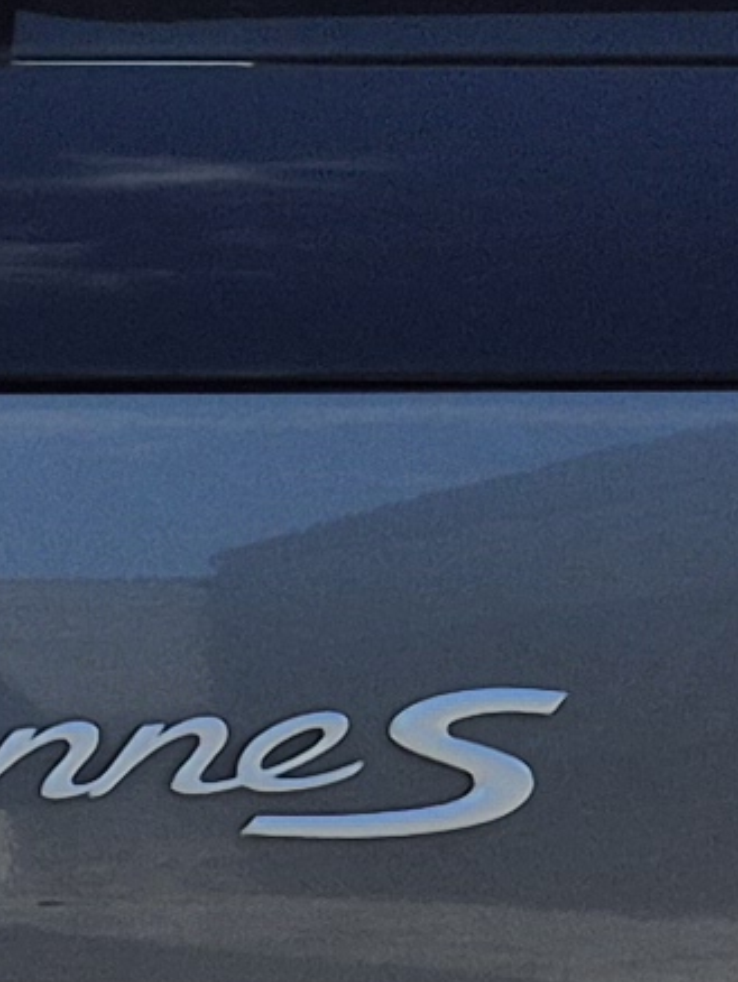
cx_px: -135
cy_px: 469
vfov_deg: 9.4
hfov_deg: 7.0
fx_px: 5964
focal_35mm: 210
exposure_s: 1/3088
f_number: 1.8
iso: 25
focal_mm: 5.4
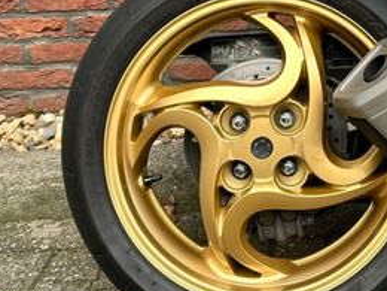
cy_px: -3
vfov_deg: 22.0
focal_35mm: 64
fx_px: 716
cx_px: 353
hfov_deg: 29.0
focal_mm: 5.7
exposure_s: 1/130
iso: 40
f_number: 1.5
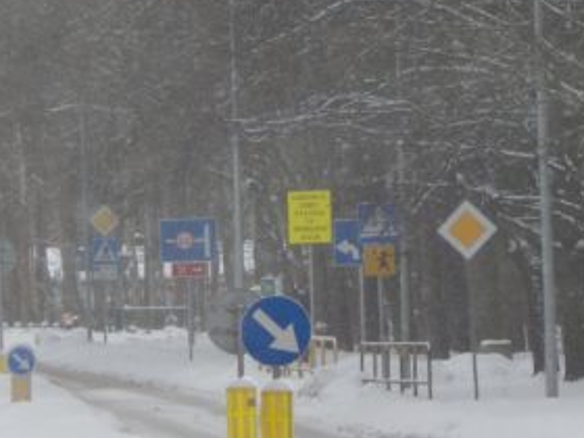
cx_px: 319
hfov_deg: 3.3
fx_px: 10207
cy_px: 240
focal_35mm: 605
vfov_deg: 2.5
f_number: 5.7
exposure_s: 1/800
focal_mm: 50.1
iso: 125
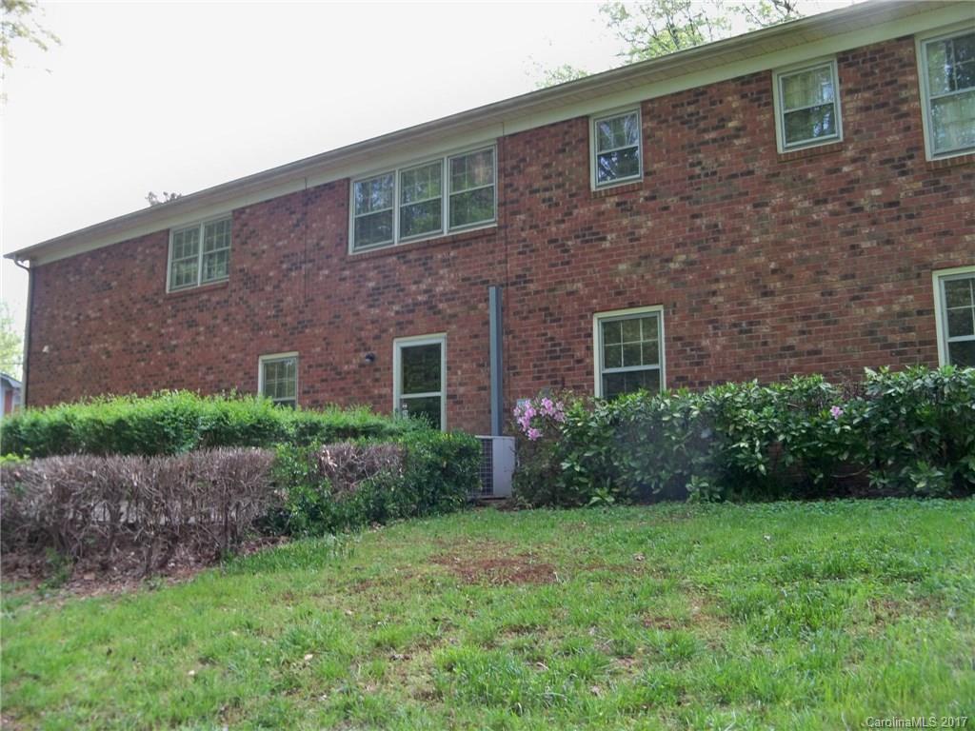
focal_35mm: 35
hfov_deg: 52.6
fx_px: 986
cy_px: 366
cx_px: 488
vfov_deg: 40.7
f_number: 3.5
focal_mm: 6.2
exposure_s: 1/50
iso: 64
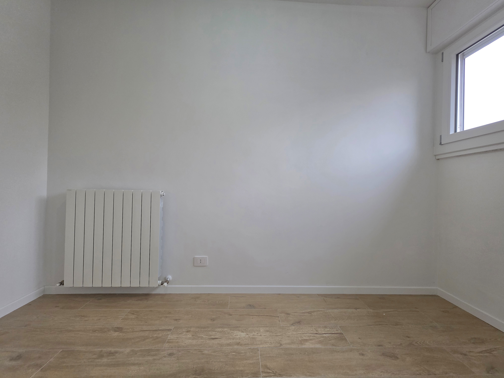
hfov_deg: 106.2
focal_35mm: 13
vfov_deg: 89.9
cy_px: 189
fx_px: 189
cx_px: 252
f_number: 1.9
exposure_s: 1/101
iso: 250
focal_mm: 2.2
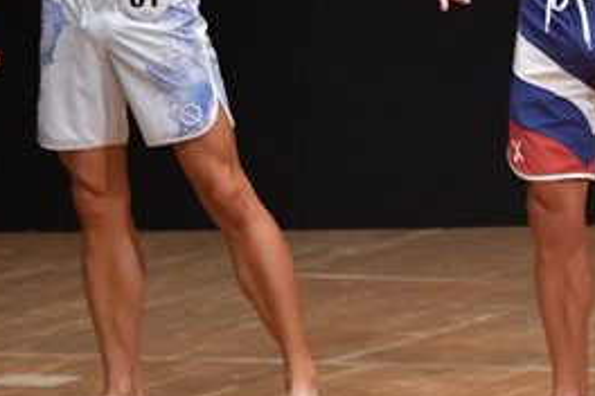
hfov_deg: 2.8
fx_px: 12378
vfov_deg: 1.8
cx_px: 698
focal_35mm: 749
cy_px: 34
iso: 6400
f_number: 5.6
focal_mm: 170
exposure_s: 1/400
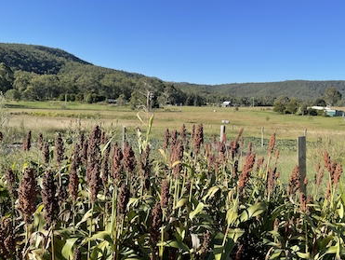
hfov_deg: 63.3
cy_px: 132
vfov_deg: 49.8
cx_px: 183
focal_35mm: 28
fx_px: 279
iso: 32
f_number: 1.6
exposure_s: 1/2174
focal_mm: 4.2
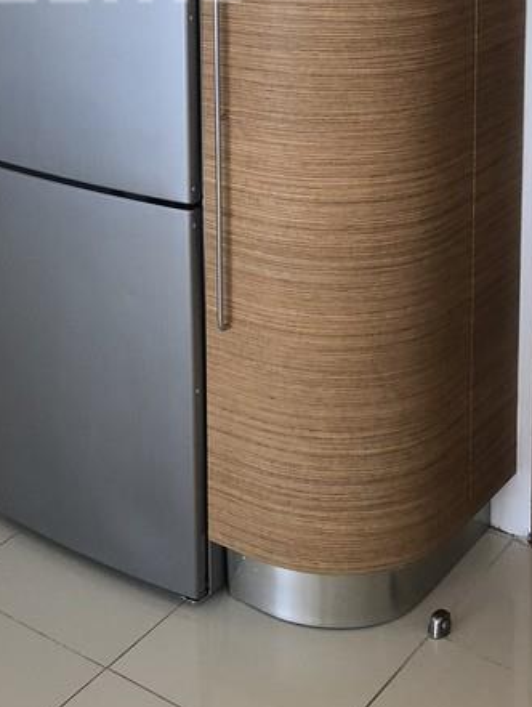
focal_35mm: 65
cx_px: 67
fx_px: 1329
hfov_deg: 22.2
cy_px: -77
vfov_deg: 27.2
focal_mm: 3.99
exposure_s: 1/50
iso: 25
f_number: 1.8
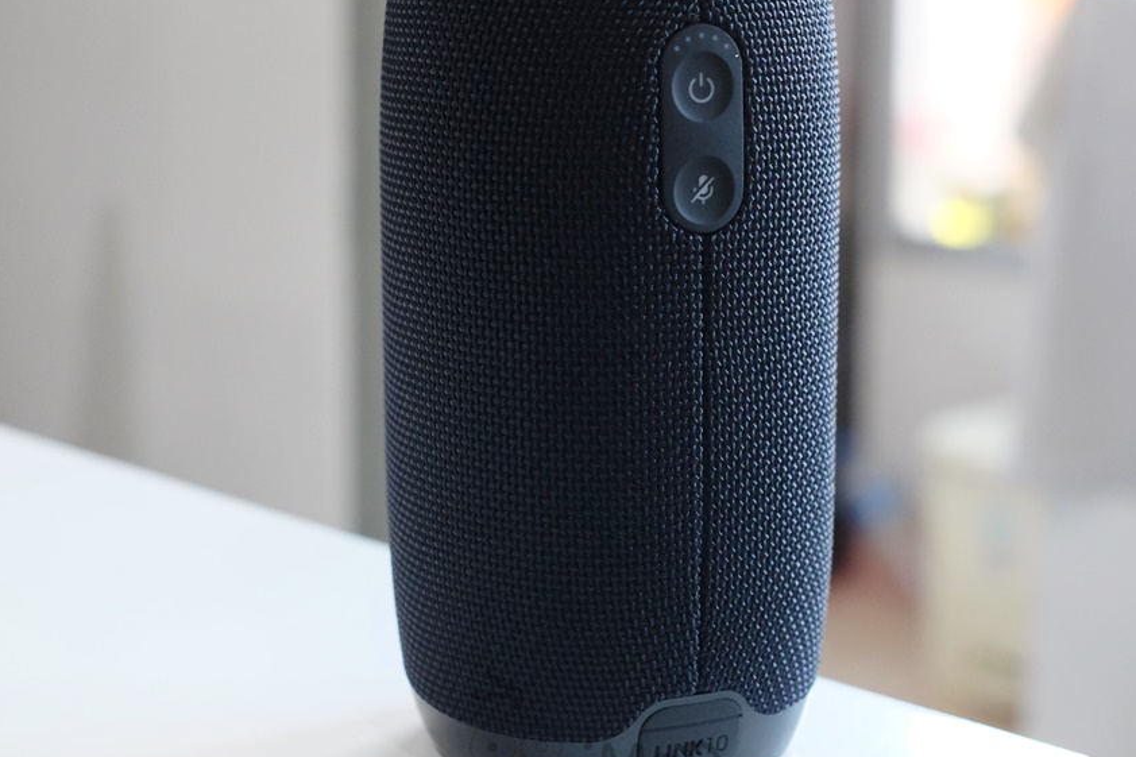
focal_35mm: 68
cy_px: 328
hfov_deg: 29.7
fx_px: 2145
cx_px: 595
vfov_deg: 20.0
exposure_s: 1/75
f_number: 4
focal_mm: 35
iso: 3200
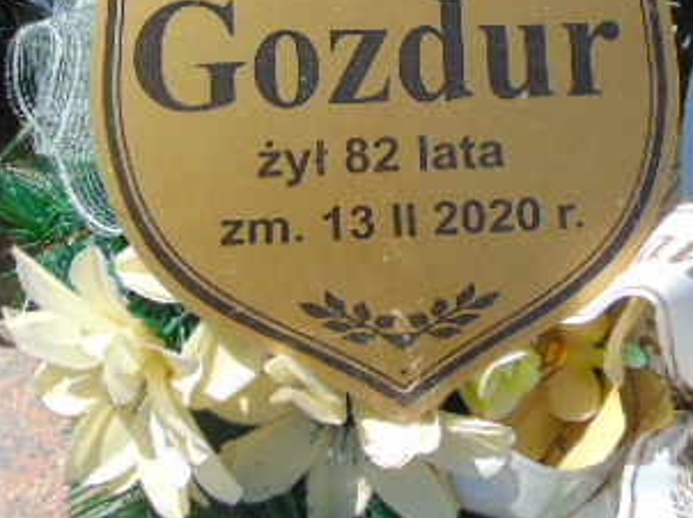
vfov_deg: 26.1
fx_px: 1060
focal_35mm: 53
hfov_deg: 36.2
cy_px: 7
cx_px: 346
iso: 80
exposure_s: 1/250
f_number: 7.7
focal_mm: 4.5
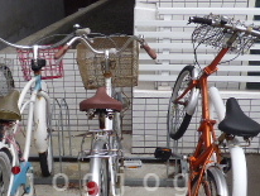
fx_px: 466
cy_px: 182
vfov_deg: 23.0
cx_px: 110
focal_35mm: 62
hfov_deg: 31.1
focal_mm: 3.58
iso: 100
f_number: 2.8
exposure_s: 1/320
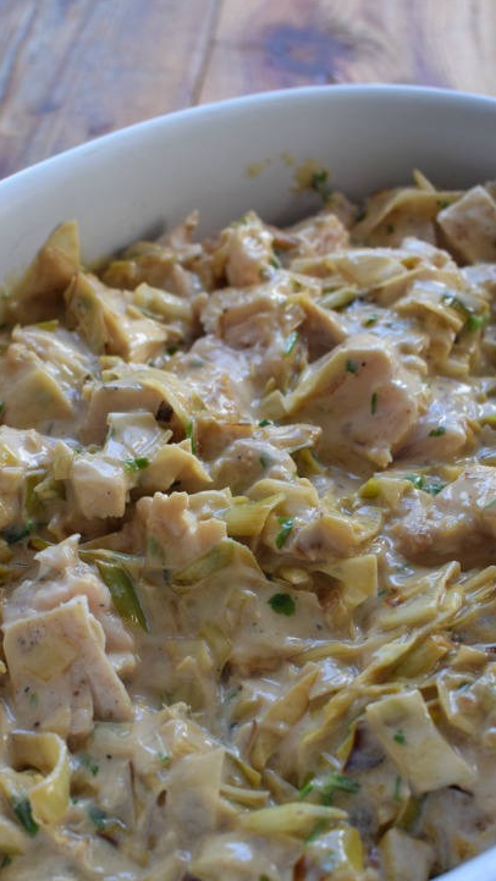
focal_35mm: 51
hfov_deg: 23.5
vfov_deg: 40.4
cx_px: 206
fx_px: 1191
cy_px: 522
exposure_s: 1/100
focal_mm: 26
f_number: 5
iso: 400
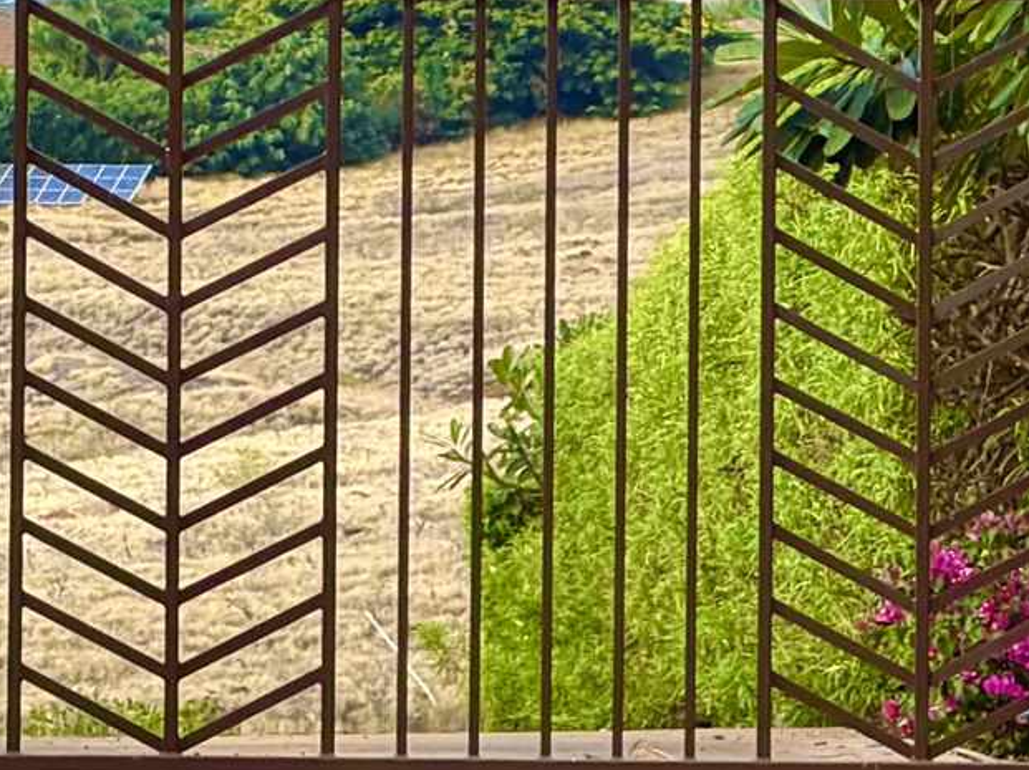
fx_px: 14706
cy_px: 223
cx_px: 133
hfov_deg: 4.0
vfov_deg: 3.0
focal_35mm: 495
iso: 32
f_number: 2.8
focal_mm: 16.89
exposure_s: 1/631
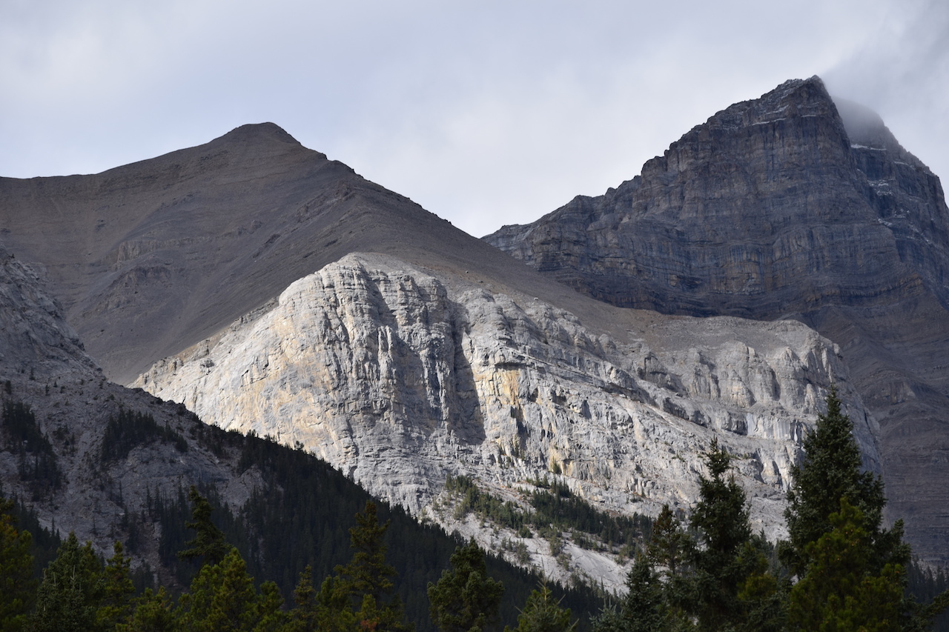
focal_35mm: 180
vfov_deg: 7.6
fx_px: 4744
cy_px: 316
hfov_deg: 11.4
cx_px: 474
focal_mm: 120
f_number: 7.1
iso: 200
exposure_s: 1/800
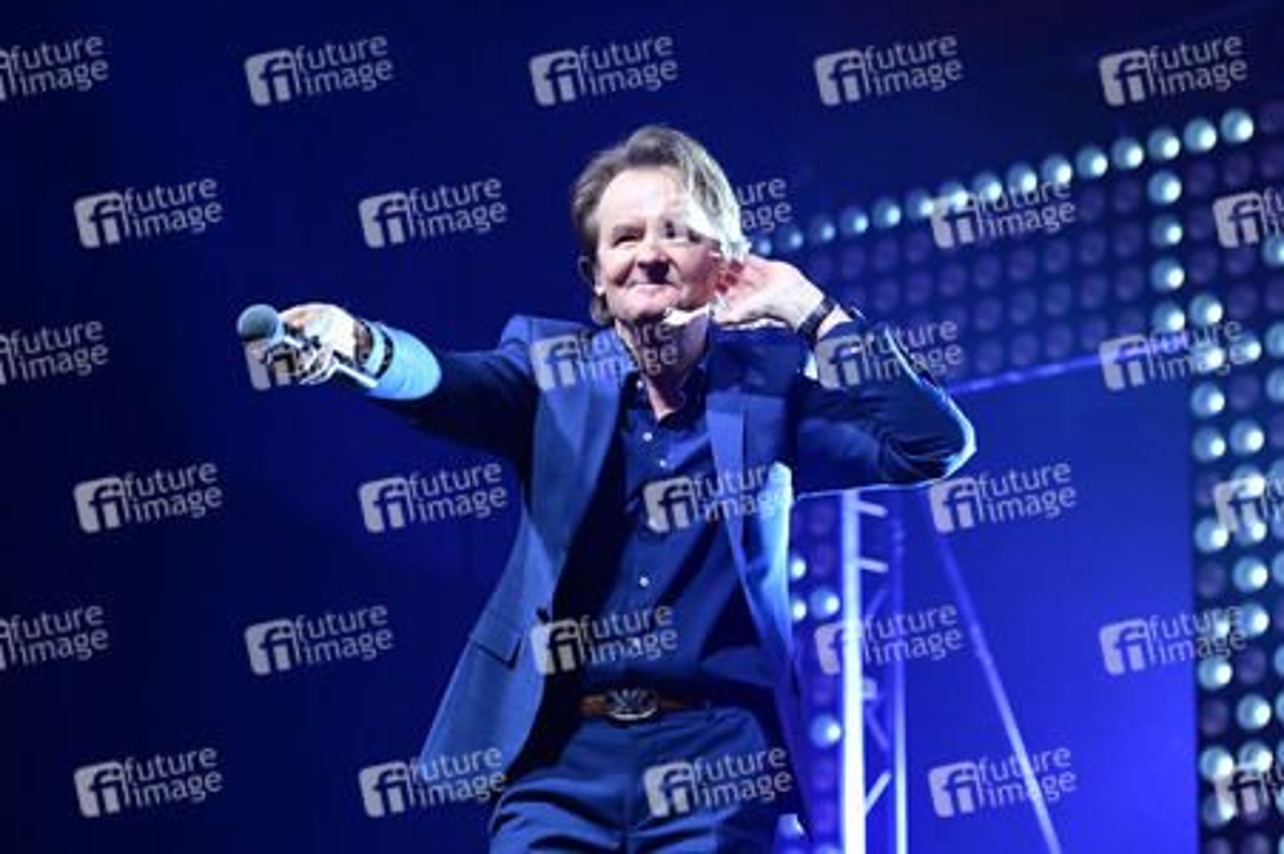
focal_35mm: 122
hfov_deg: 16.8
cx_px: 642
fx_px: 4348
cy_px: 427
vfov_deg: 11.2
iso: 3200
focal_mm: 122
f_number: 5
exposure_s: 1/400
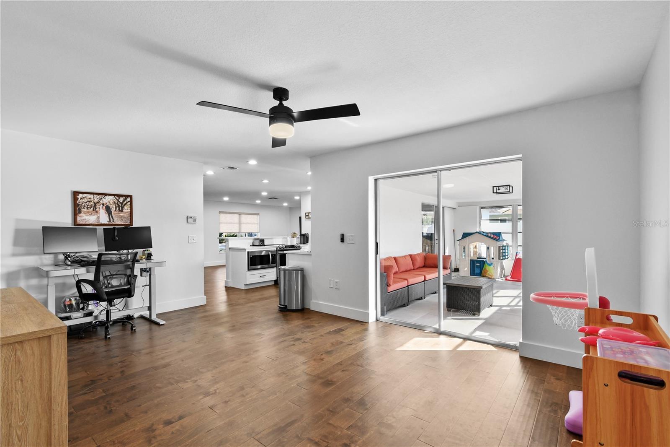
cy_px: 224
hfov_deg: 100.4
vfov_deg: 77.3
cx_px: 335
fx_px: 279
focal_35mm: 15
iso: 100
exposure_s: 1/2.5
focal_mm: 10
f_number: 7.1
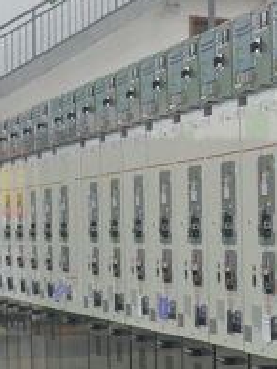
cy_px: 213
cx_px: 323
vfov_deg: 28.9
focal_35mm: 67
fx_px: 714
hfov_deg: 20.7
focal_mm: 18
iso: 1250
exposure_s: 1/50
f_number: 3.5
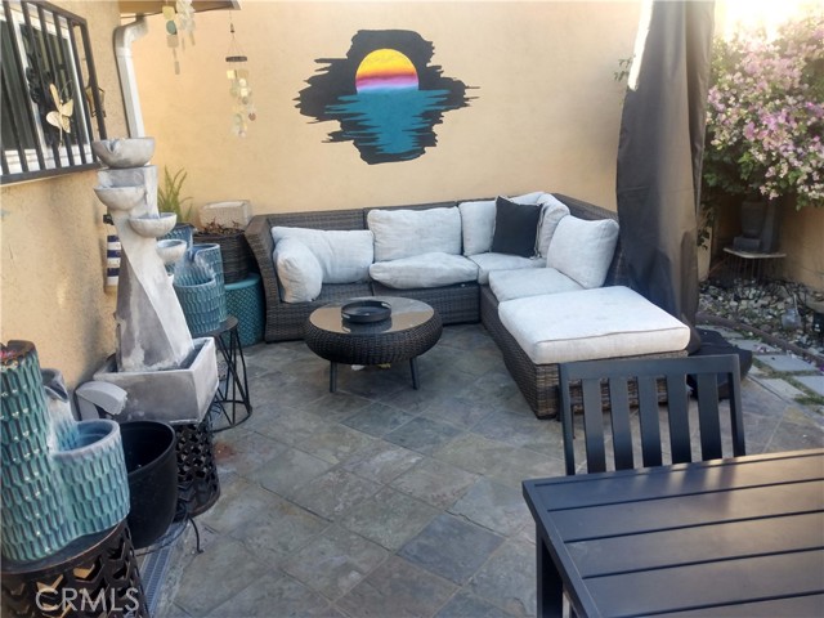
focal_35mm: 20
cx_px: 412
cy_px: 309
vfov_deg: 66.0
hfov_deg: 81.7
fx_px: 476
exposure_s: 1/141
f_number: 2
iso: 100
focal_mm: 3.54
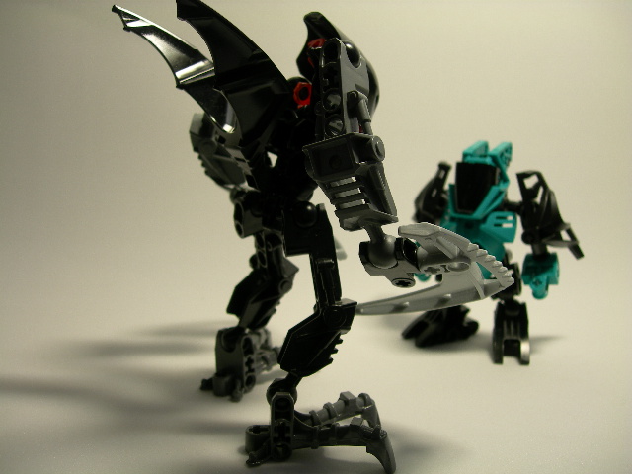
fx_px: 694
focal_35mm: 38
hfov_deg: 49.0
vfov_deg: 37.7
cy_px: 237
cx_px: 316
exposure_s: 1/23.1
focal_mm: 7.8
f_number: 2.8
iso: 50
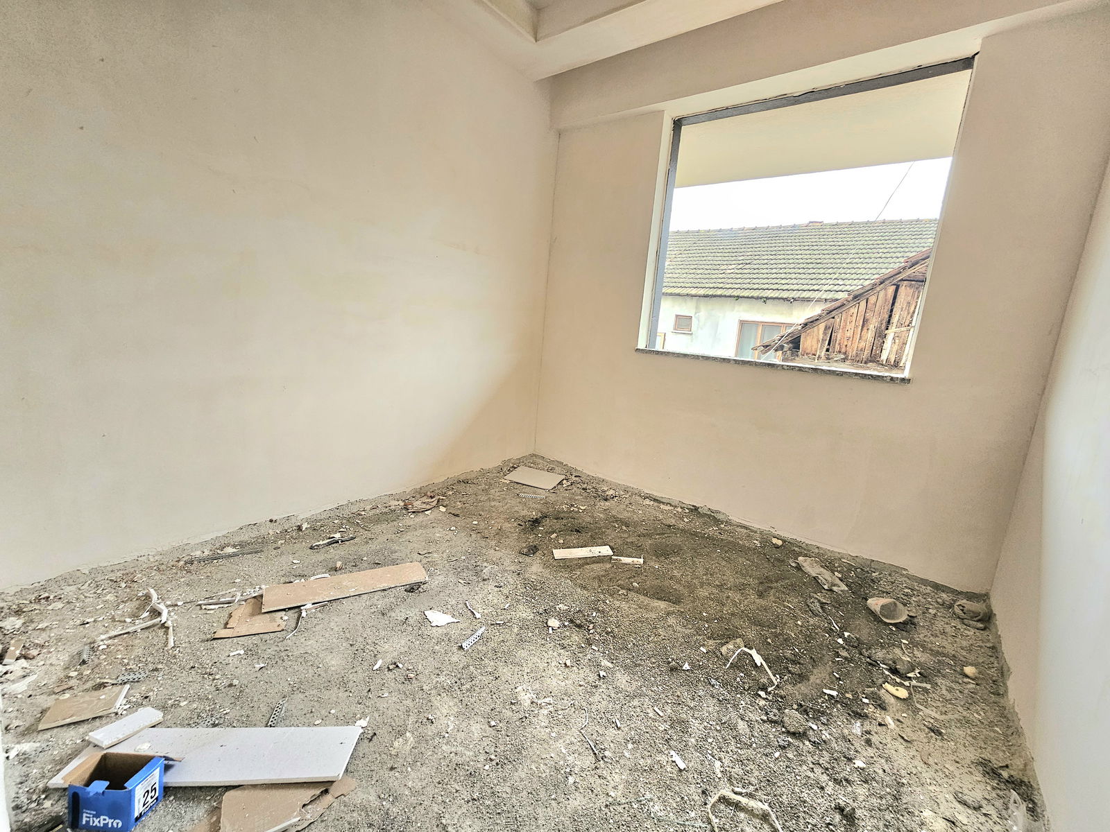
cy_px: 416
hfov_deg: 106.2
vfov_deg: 89.9
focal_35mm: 13
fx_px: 417
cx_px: 555
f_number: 2.2
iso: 100
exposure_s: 1/70.9
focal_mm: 2.2
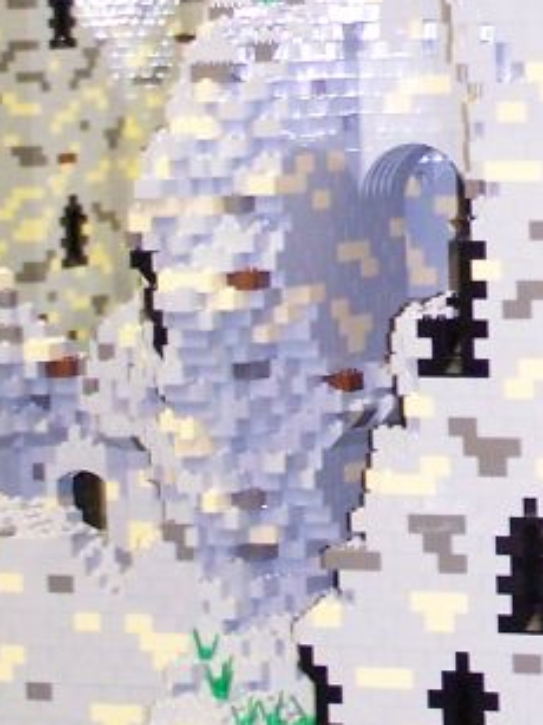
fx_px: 4814
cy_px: -9
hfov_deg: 6.4
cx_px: 817
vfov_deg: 8.6
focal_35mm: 230
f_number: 3.2
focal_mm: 11.5
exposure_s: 1/4
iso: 140
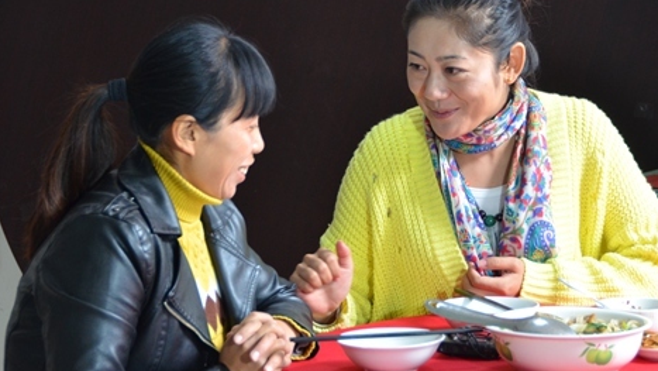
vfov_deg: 7.9
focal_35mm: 153
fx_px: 2666
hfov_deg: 14.1
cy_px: 168
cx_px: 372
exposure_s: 1/60
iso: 800
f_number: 5
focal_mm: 65
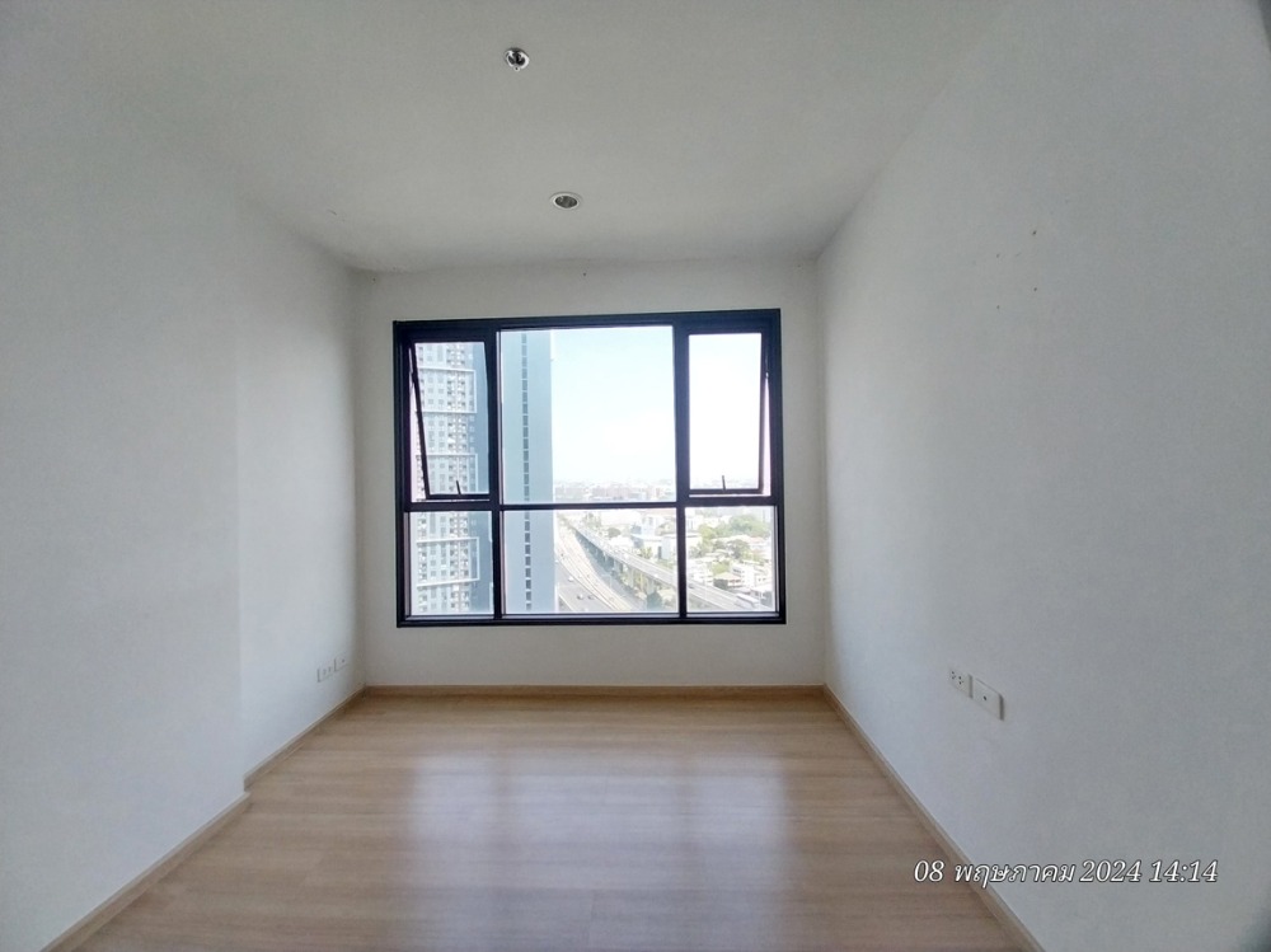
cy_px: 476
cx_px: 636
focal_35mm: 13
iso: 64
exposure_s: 1/132
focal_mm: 1.3
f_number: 2.2
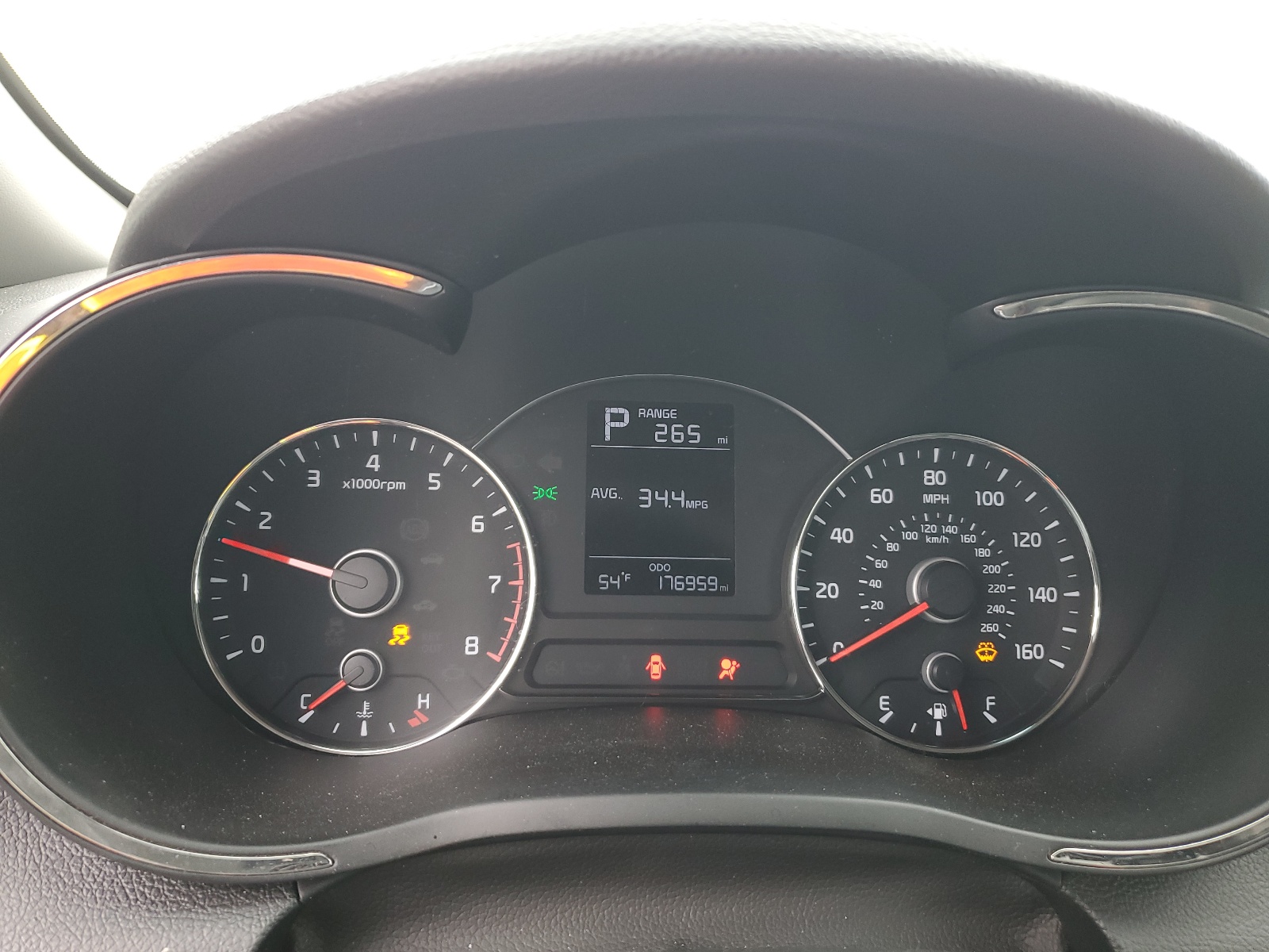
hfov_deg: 67.3
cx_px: 634
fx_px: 953
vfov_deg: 53.1
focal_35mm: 26
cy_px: 476
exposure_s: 1/60.2
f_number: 1.5
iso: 62
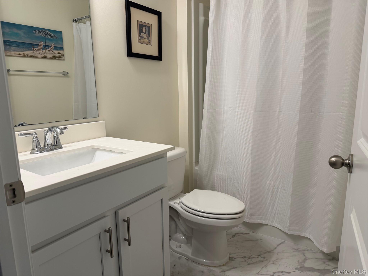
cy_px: 138
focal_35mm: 24
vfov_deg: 56.8
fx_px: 255
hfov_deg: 71.6
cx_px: 184
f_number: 1.78
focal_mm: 6.76
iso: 125
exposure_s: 1/120
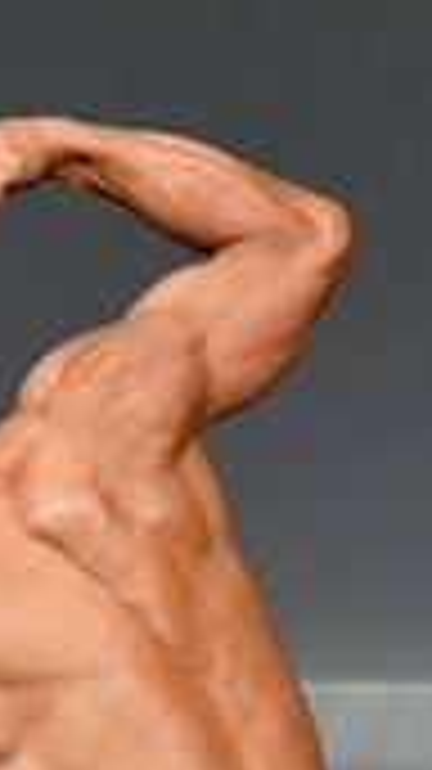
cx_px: 187
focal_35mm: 2130
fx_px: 43440
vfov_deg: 1.0
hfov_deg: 0.6
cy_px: 833
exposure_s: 1/400
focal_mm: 300
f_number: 5.6
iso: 4000
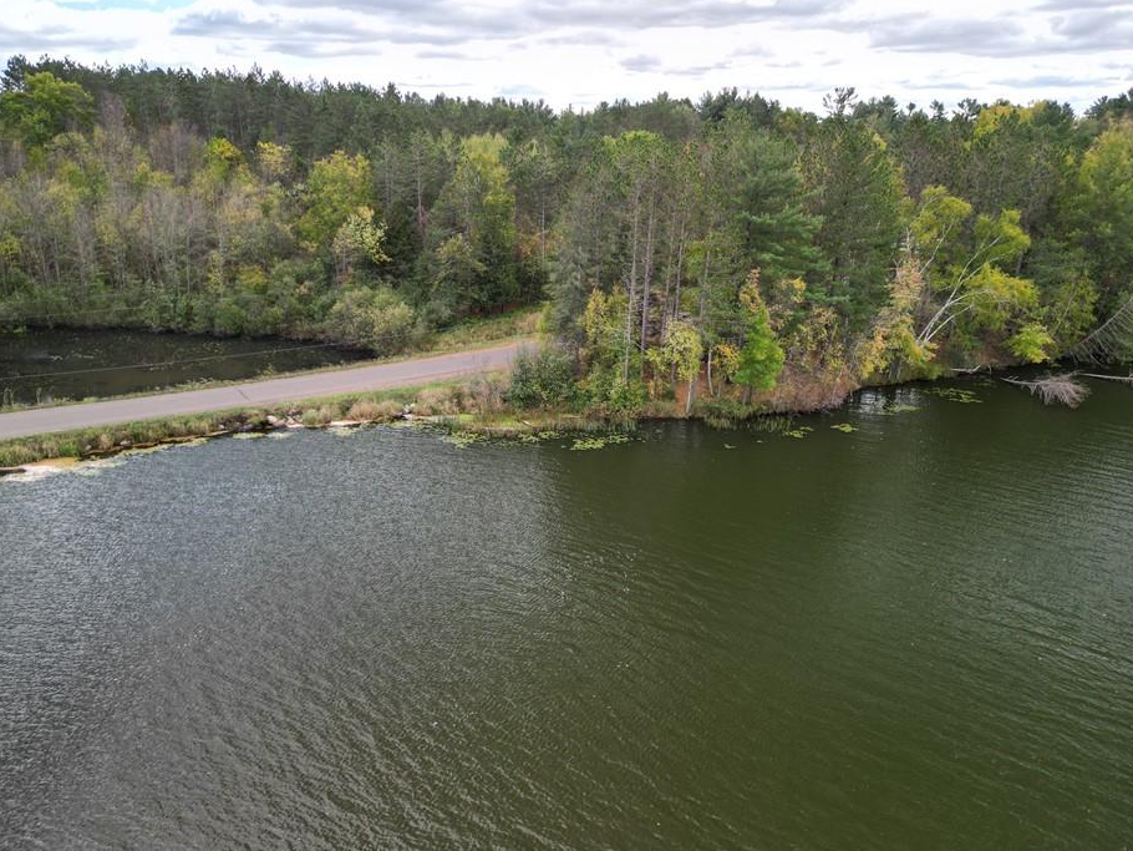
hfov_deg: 65.2
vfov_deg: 51.4
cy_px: 442
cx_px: 512
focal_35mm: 27
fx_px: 884
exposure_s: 1/400
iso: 100
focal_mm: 6.72
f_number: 1.7
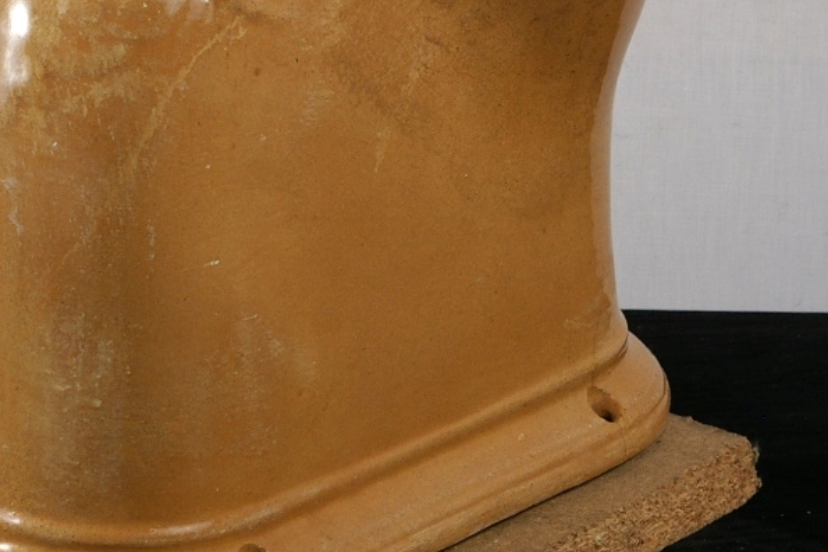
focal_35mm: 174
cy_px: -8
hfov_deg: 11.8
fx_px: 4009
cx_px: 310
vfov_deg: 7.8
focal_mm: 45
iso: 200
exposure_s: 1/30
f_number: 8
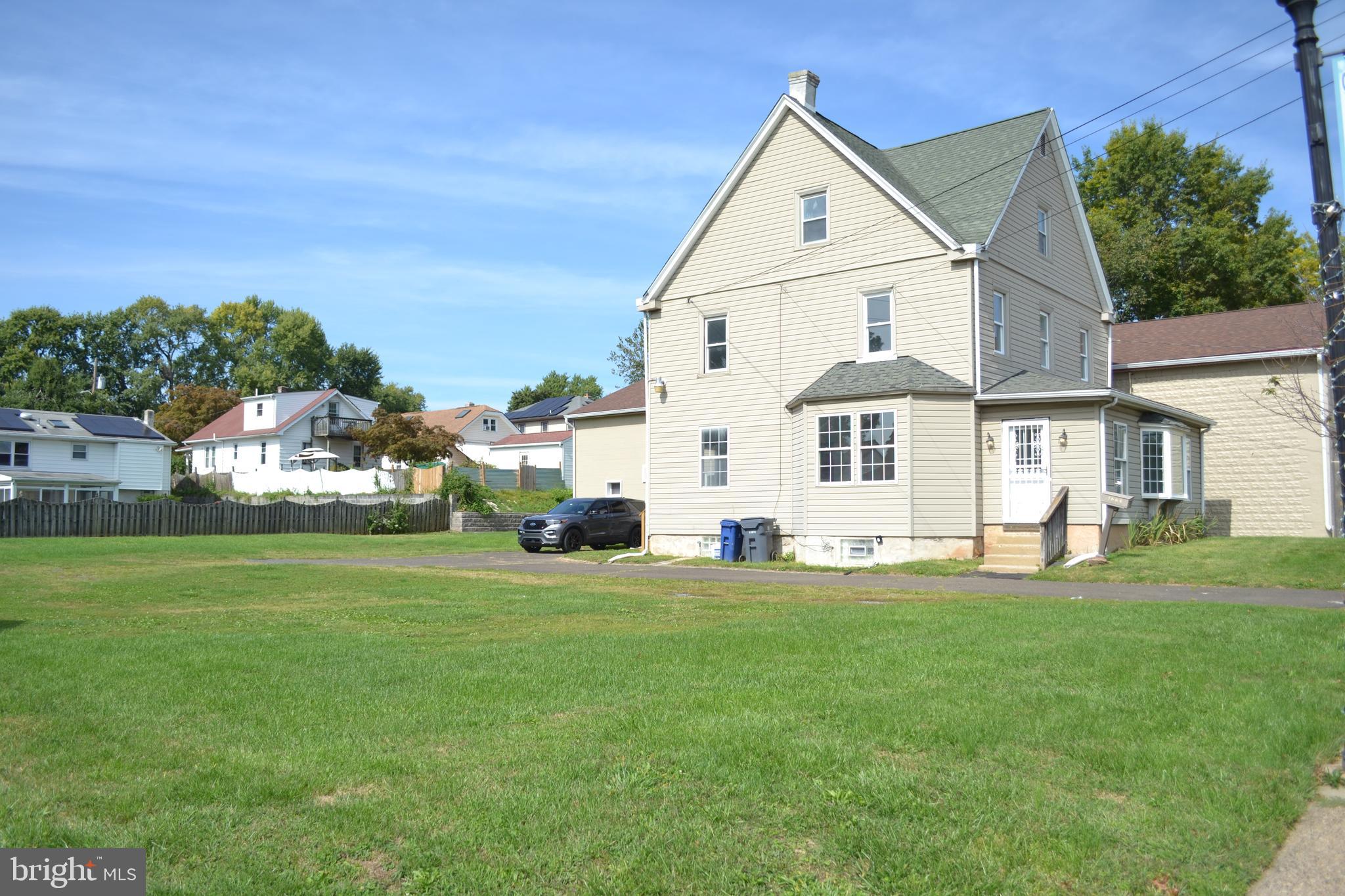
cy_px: 448
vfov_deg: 47.9
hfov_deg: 67.4
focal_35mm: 27
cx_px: 672
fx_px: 1009
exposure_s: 1/640
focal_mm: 18
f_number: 3.5
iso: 100
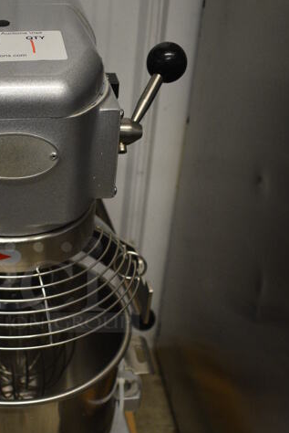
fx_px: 625
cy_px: 285
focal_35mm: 52
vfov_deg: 37.8
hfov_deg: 25.4
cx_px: 38
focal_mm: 18
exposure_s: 1/125
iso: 1250
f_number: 3.5
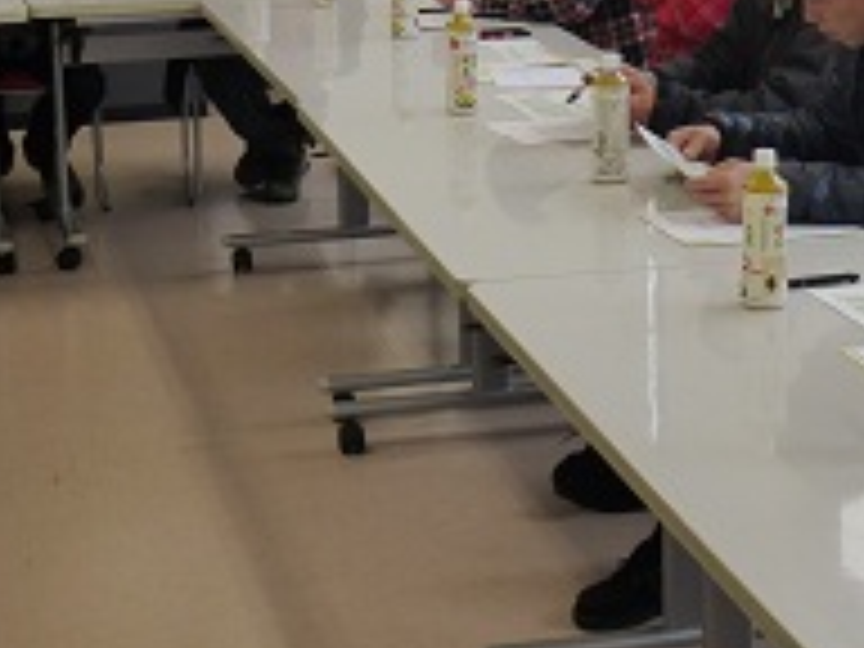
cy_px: -54
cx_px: 650
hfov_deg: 18.9
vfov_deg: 14.1
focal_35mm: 103
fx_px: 2571
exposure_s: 1/100
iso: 250
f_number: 3.8
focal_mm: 7.4
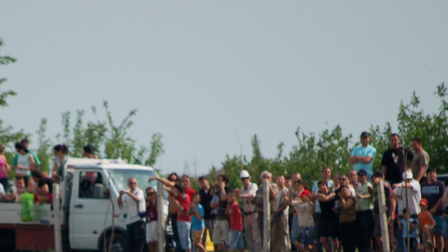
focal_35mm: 716
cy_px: 304
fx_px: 8506
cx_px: 96
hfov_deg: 3.0
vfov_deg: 1.7
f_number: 5.6
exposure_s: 1/1000
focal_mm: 200
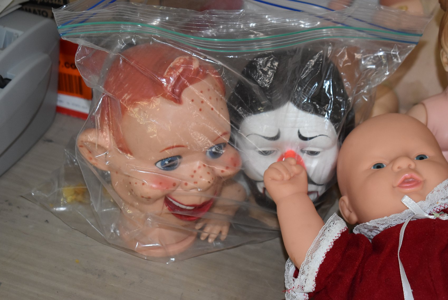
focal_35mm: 69
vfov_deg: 19.8
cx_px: 224
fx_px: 859
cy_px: 150
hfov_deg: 29.2
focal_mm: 46
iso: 1600
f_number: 5.3
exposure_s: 1/80
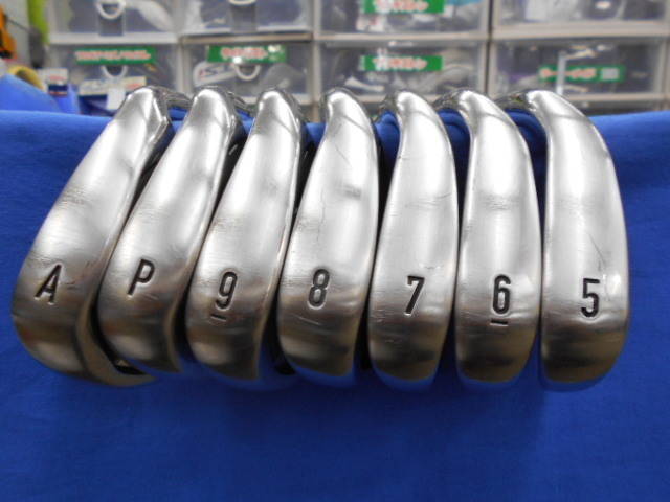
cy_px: 251
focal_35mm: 26
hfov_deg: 67.3
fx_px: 503
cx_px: 335
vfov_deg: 53.1
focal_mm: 4.6
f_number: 3.2
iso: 140
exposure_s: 1/30
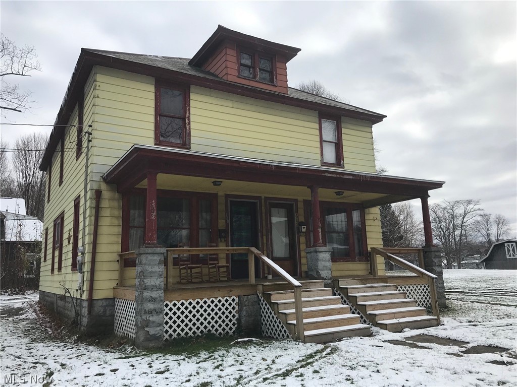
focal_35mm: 28
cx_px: 258
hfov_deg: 63.4
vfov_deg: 49.7
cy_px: 194
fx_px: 418
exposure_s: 1/2179
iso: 20
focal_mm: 3.99
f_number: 1.8
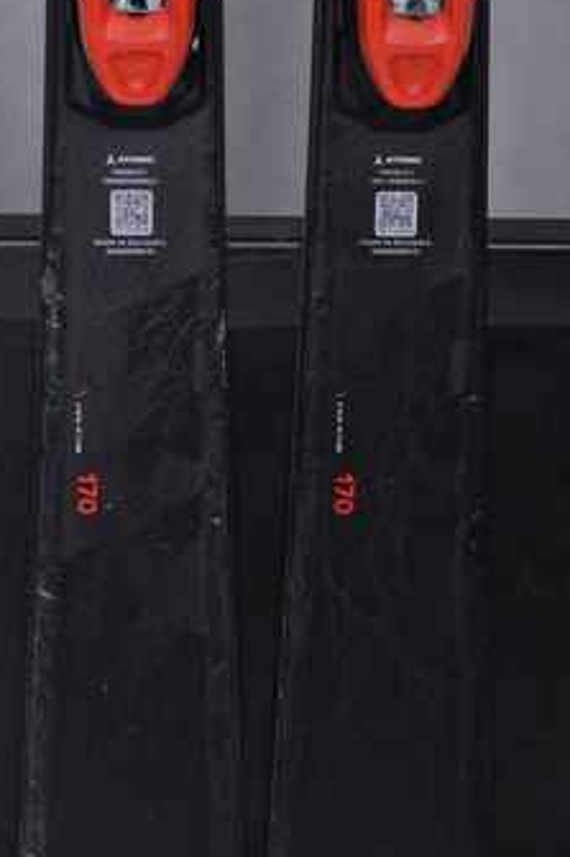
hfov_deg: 8.5
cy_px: 373
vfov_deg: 12.8
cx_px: 265
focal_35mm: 161
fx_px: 3827
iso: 3200
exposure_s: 1/125
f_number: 9.5
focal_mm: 80
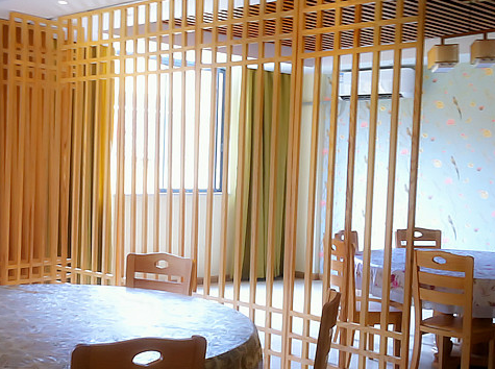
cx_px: 156
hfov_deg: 32.4
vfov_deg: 24.7
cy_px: 205
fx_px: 842
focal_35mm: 59
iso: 80
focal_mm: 3.85
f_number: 2.8
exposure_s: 1/17
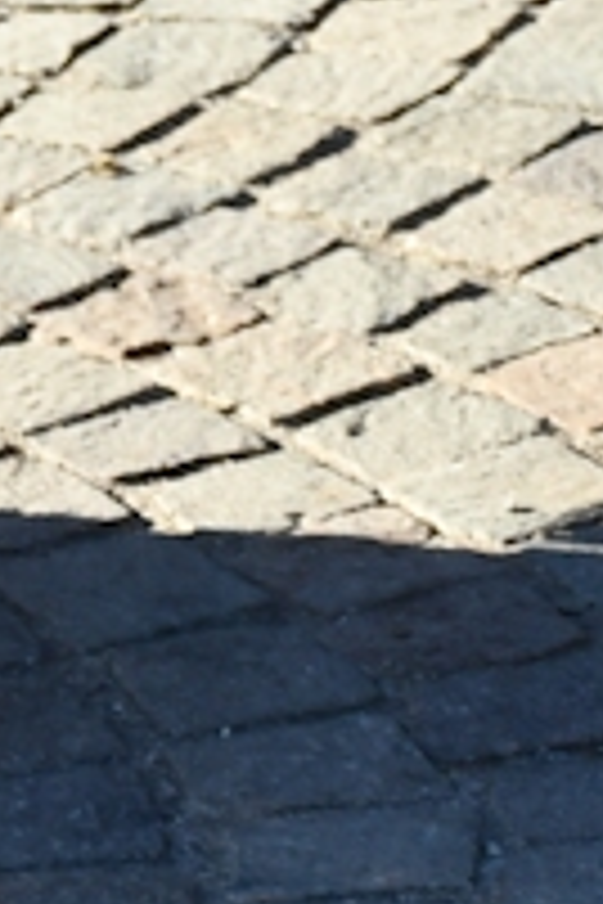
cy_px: -1741
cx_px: -1044
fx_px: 9471
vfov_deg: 5.2
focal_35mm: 377
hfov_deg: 3.6
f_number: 7.1
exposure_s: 1/250
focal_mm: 42
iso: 200
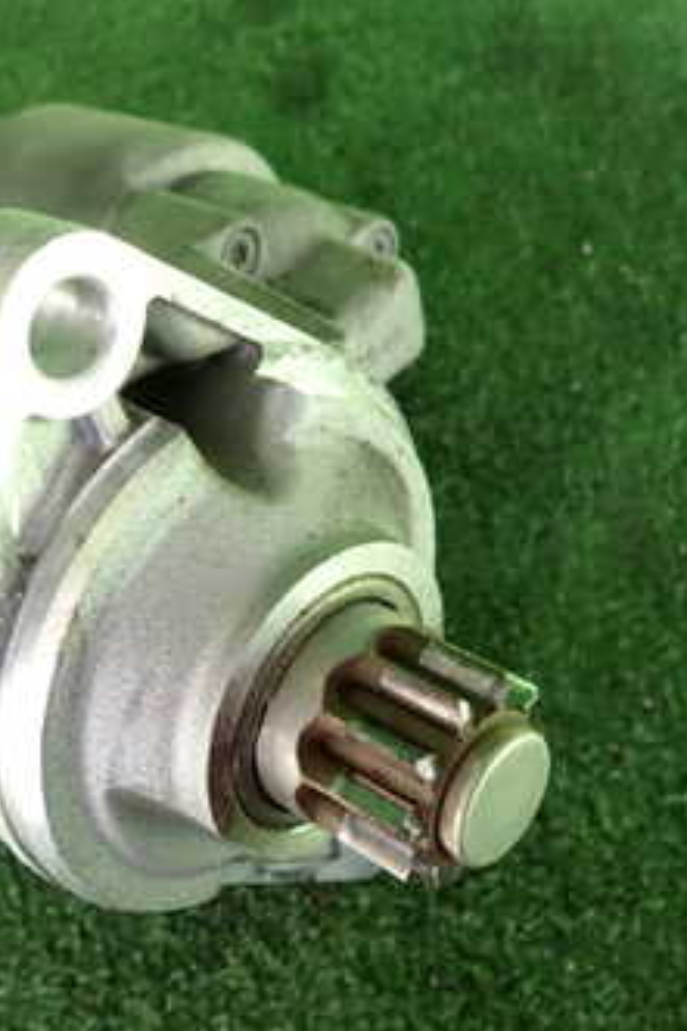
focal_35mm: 47
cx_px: 183
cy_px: 522
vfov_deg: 41.9
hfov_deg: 28.3
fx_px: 1347
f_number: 2
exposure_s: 1/60
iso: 160
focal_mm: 4.5
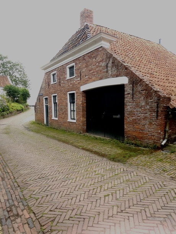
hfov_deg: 58.9
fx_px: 156
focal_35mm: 23
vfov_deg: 73.9
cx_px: 88
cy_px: 117
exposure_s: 1/3333
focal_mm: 6.3
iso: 640
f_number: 1.7
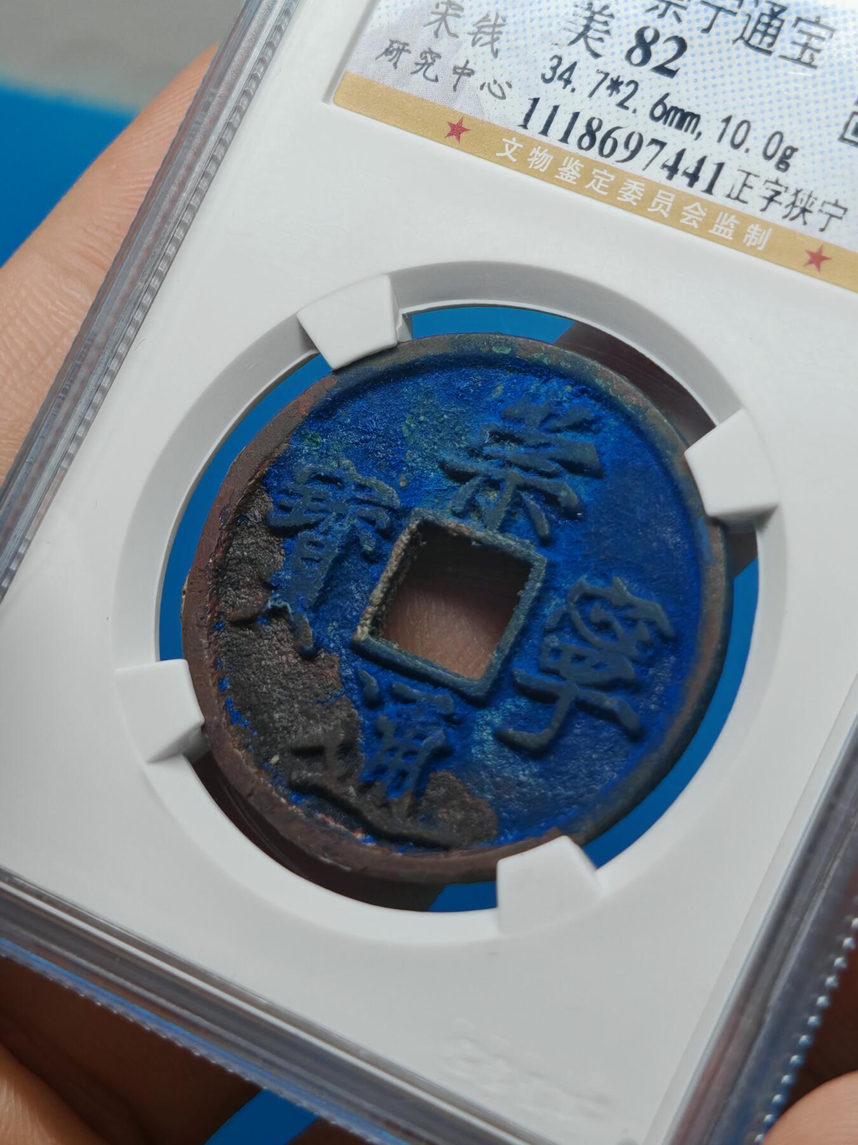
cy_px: 572
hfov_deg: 15.6
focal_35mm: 95
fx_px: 3140
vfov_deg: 20.7
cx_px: 429
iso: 50
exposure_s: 1/210
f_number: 1.6
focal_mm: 7.62
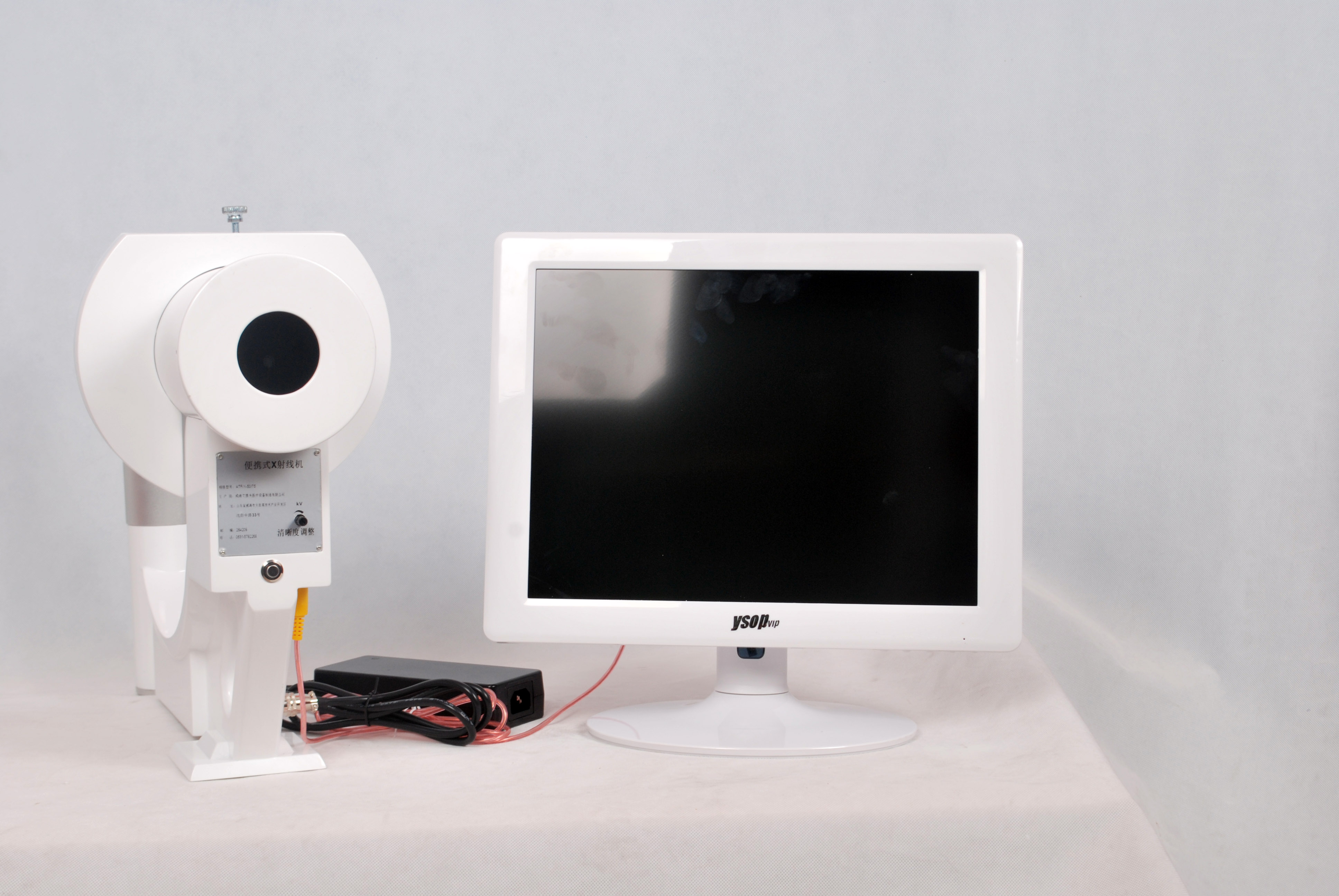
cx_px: 670
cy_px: 448
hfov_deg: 36.8
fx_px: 2011
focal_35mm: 54
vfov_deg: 25.1
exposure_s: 1/50
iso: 200
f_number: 9
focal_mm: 36
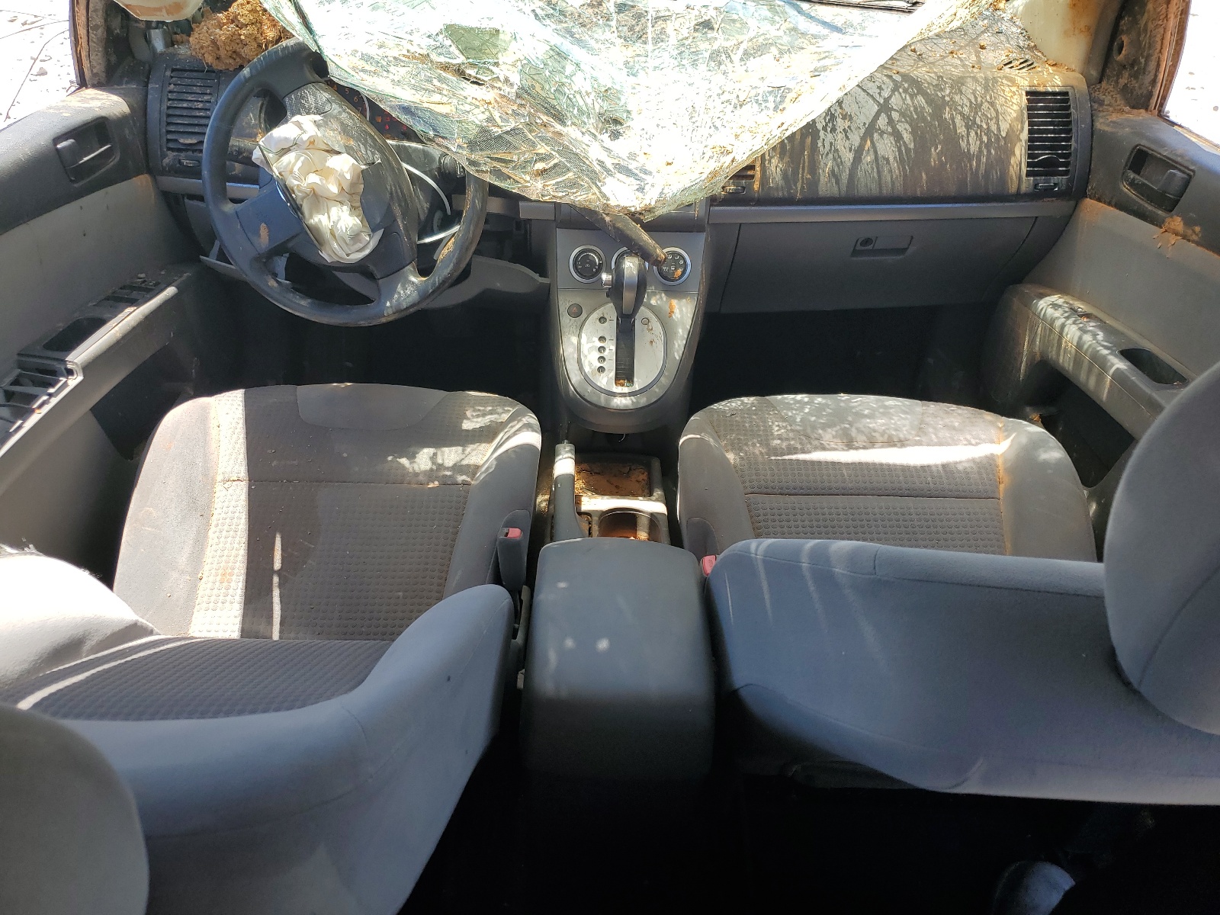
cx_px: 610
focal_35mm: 26
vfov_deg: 53.1
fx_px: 916
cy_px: 458
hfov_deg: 67.3
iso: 50
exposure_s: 1/769
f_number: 1.5
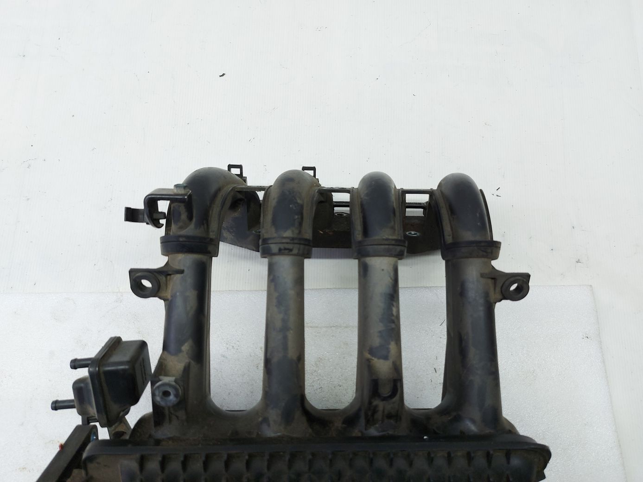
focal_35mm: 24
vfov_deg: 56.8
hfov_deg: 71.6
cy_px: 241
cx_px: 322
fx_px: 446
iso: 64
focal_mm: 5.23
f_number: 1.8
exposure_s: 1/50
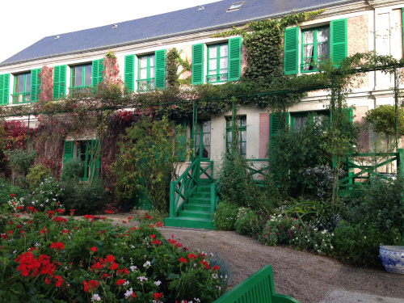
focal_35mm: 33
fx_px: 385
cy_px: 152
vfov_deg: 42.9
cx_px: 202
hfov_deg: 55.4
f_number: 2.4
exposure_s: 1/204
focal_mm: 4.12
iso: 50
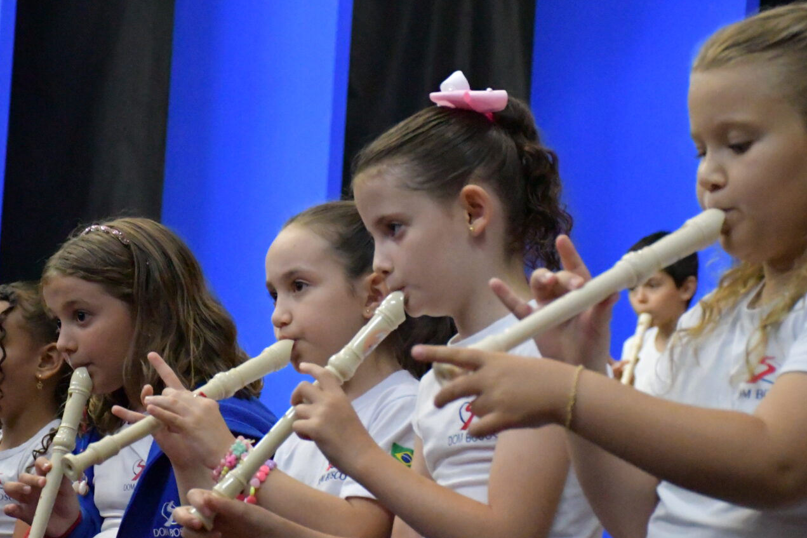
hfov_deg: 15.1
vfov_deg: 10.1
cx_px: 381
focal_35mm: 136
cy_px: 314
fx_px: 3048
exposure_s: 1/125
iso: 12800
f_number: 5
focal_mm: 60
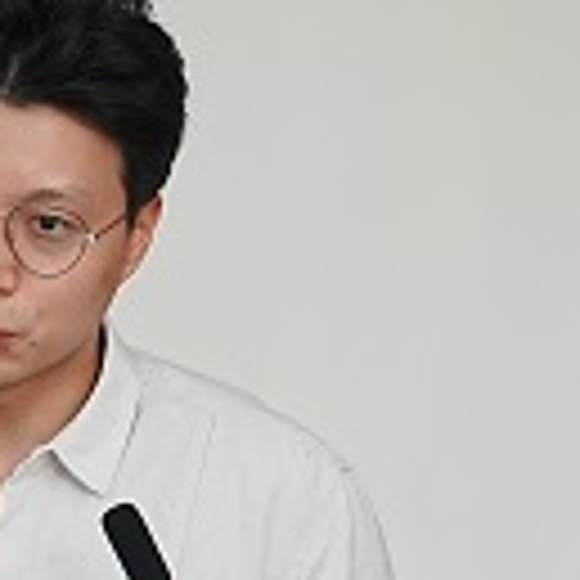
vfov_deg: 6.3
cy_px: 602
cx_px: -198
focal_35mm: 277
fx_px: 5251
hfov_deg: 6.3
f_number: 9
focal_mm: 70
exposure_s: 1/60
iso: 3200
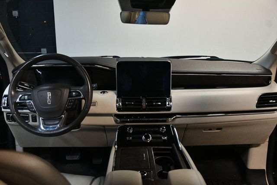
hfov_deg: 55.8
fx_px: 261
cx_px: 138
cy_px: 92
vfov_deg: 38.8
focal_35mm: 34
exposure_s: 1/125
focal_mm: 23
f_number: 3.8
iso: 2800
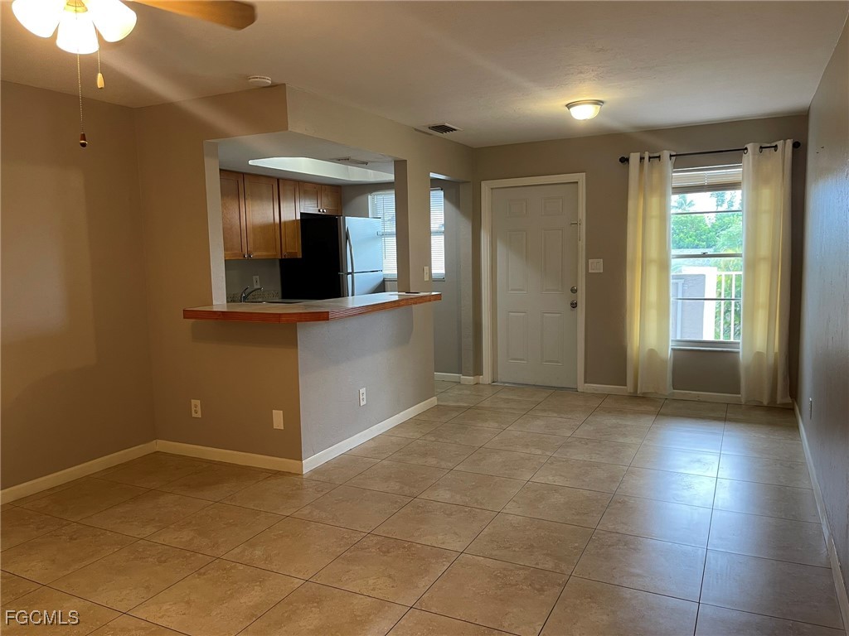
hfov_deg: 69.4
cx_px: 424
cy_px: 318
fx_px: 613
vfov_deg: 54.9
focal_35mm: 25
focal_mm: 5.1
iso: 125
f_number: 1.6
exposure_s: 1/60
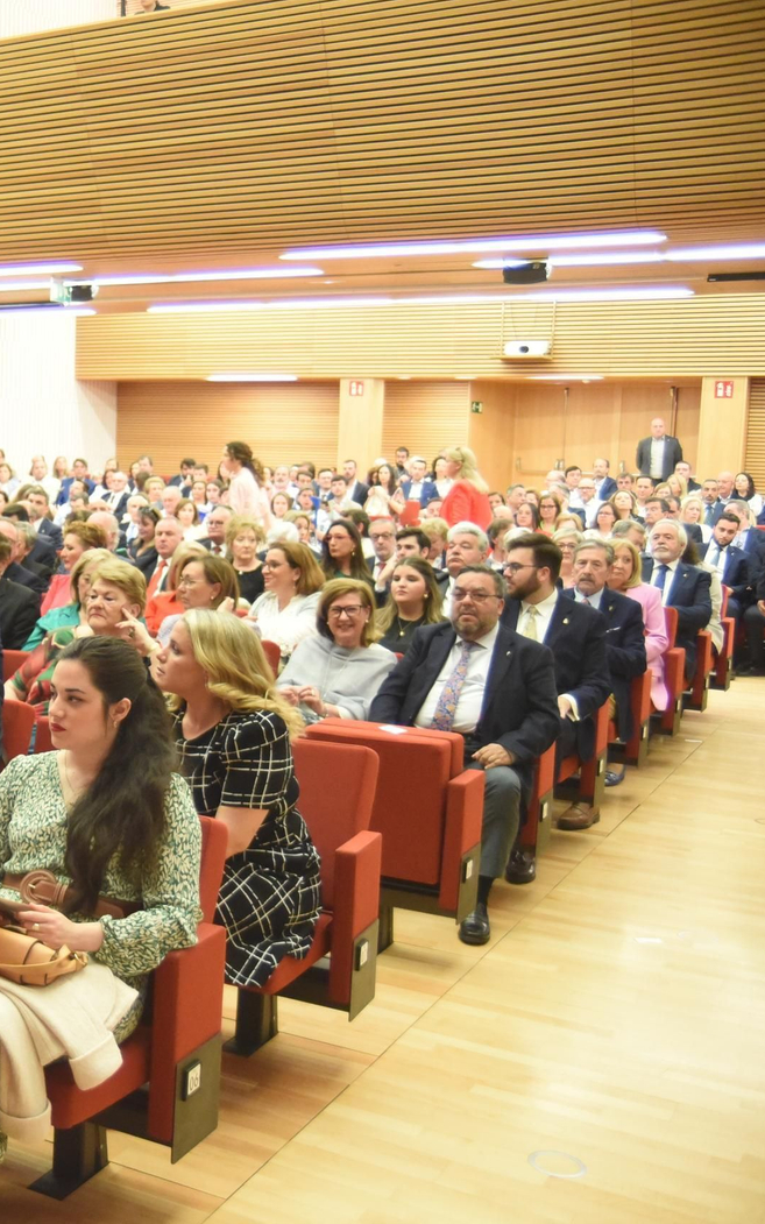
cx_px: -58
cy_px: 608
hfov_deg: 26.5
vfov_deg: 44.4
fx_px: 1501
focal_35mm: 45
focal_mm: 29
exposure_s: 1/100
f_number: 4
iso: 5600
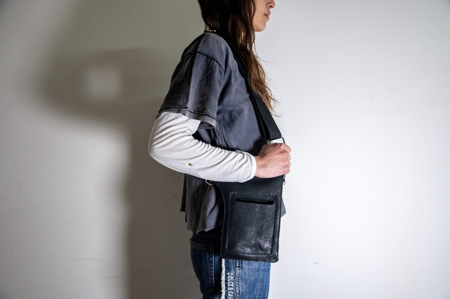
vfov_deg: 39.9
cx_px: 225
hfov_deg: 57.3
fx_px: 412
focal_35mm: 33
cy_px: 150
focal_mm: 22
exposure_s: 1/100
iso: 1000
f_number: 5
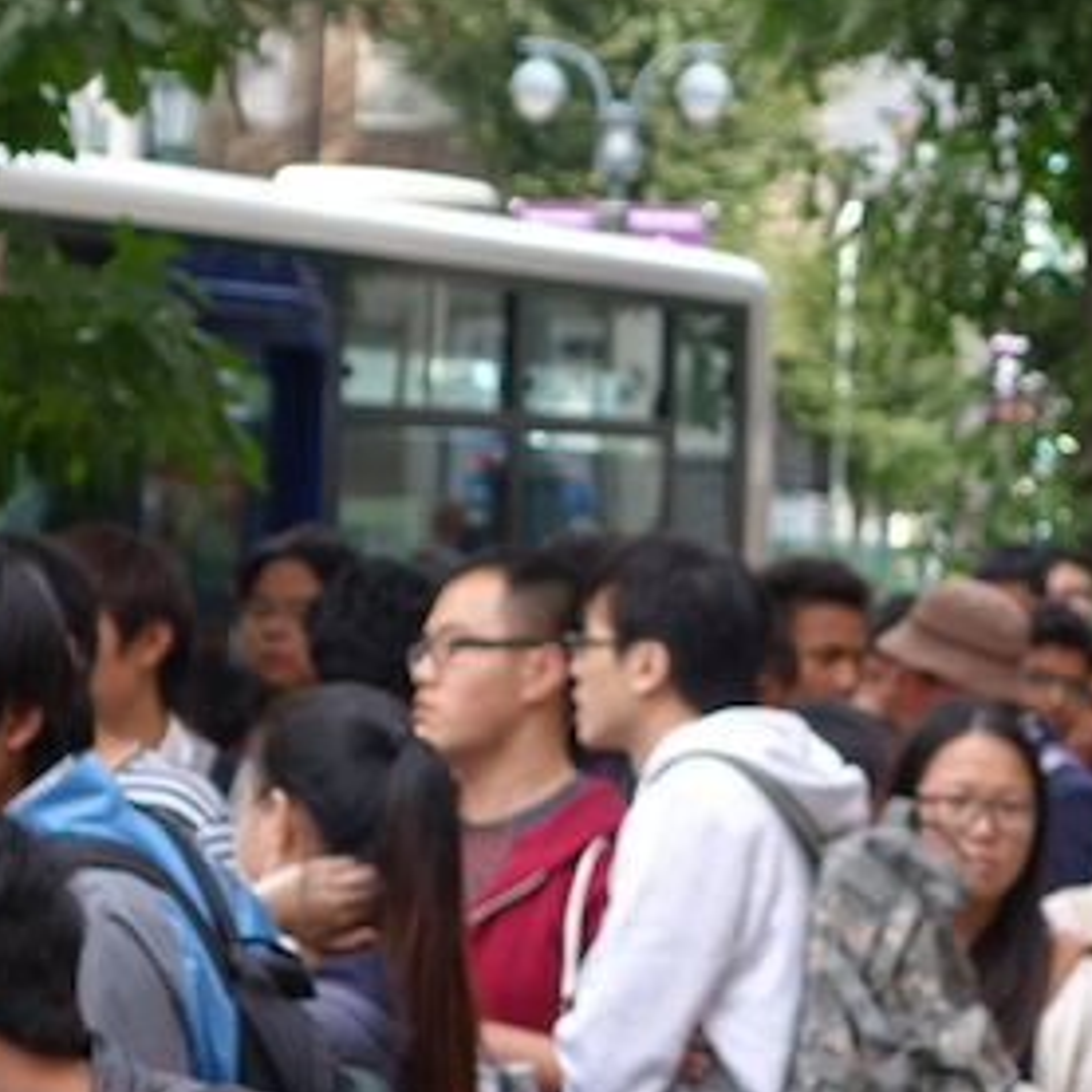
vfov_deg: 12.2
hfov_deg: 12.2
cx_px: 891
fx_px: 5104
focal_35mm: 143
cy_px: 785
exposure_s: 1/100
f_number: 3.5
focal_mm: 20.85
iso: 160
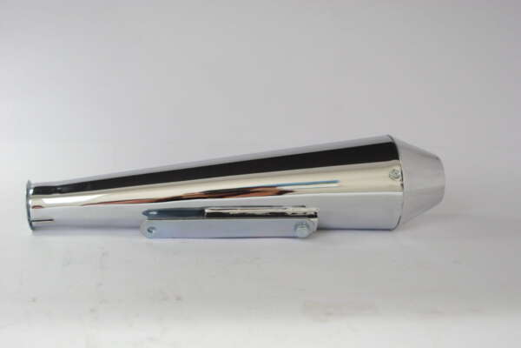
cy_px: 174
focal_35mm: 52
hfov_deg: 38.2
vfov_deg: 26.0
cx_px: 260
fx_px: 752
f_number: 5.6
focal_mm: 35
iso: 800
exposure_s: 1/20
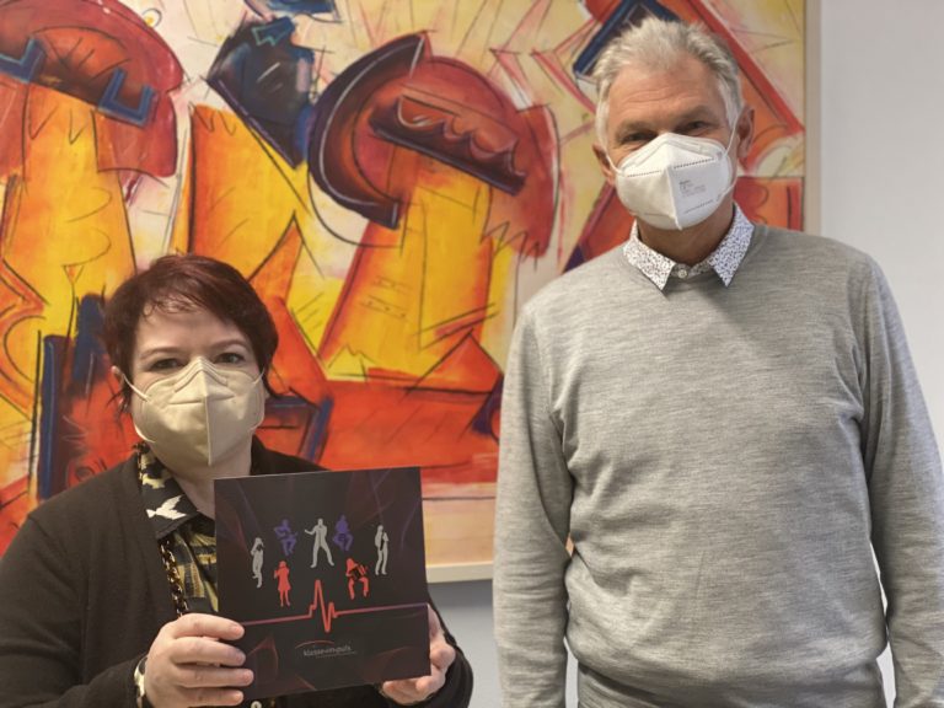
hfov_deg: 36.8
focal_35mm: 52
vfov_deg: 28.0
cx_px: 472
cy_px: 354
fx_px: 1418
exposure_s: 1/100
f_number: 2
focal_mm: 6
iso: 250
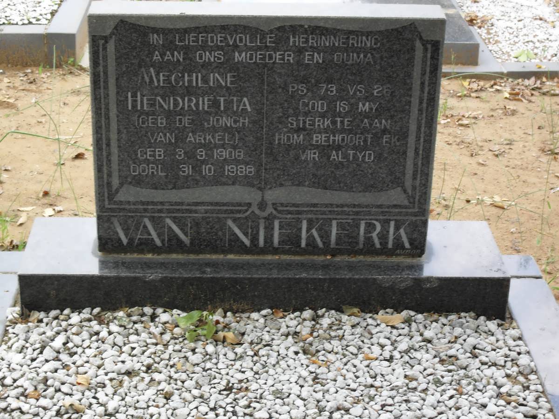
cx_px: 280
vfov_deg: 19.1
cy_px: 210
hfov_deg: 25.3
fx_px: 1243
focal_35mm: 77
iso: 100
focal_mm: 13.6
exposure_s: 1/60
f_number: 5
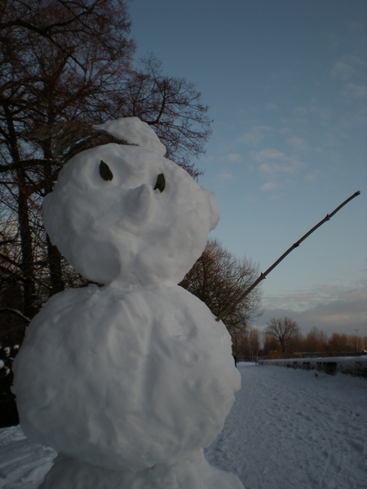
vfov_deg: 49.0
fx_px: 537
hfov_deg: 37.7
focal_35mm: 38
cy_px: 244
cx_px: 184
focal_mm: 6.3
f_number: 4.6
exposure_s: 1/193
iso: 64
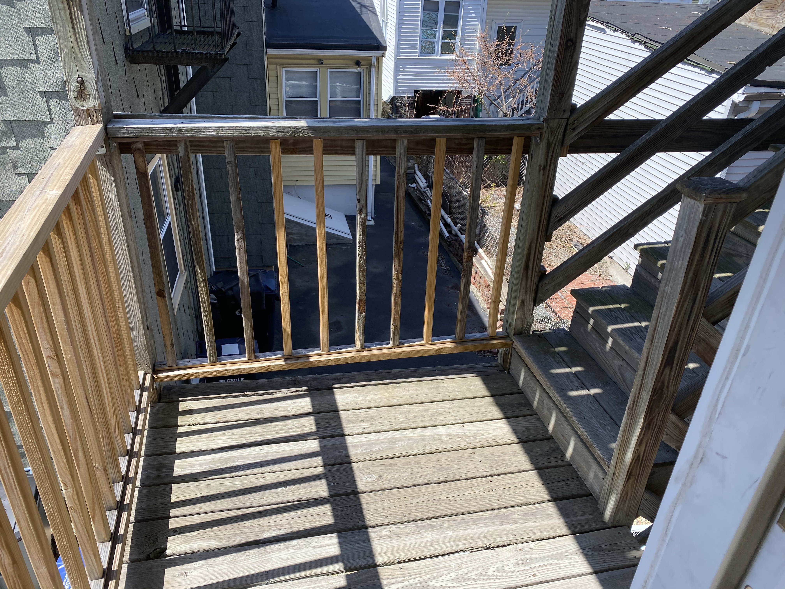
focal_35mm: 26
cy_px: 294
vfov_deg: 53.1
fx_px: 590
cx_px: 392
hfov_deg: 67.3
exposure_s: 1/1072
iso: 32
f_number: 1.8
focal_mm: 4.25
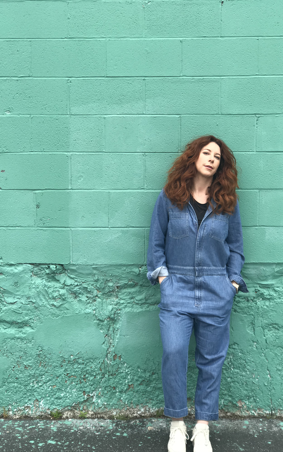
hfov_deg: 21.3
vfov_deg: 33.5
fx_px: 753
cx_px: 126
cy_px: 228
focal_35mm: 61
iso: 20
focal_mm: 6.6
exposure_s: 1/386
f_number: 2.8
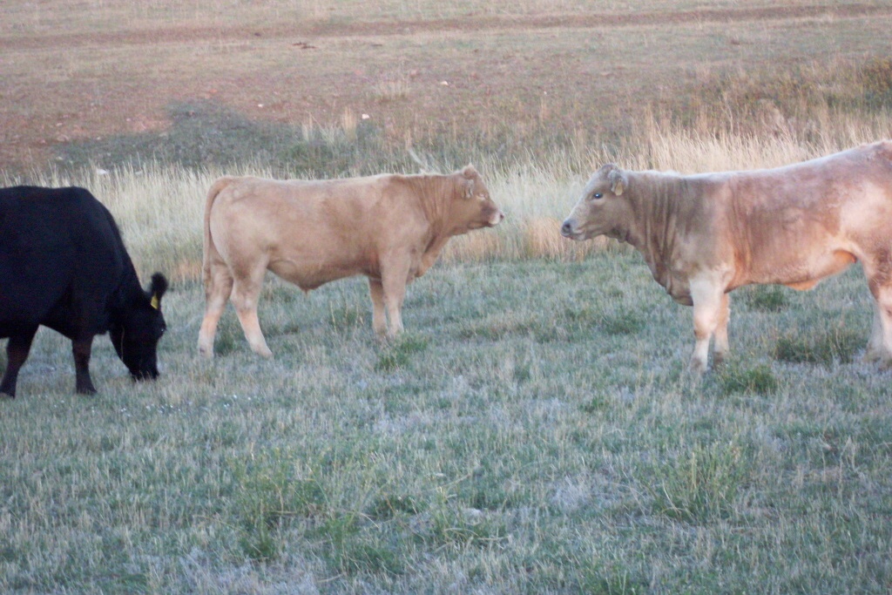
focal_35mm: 114
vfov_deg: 12.0
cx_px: 446
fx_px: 2825
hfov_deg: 17.9
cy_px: 298
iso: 240
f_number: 5.2
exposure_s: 1/60
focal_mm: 18.9
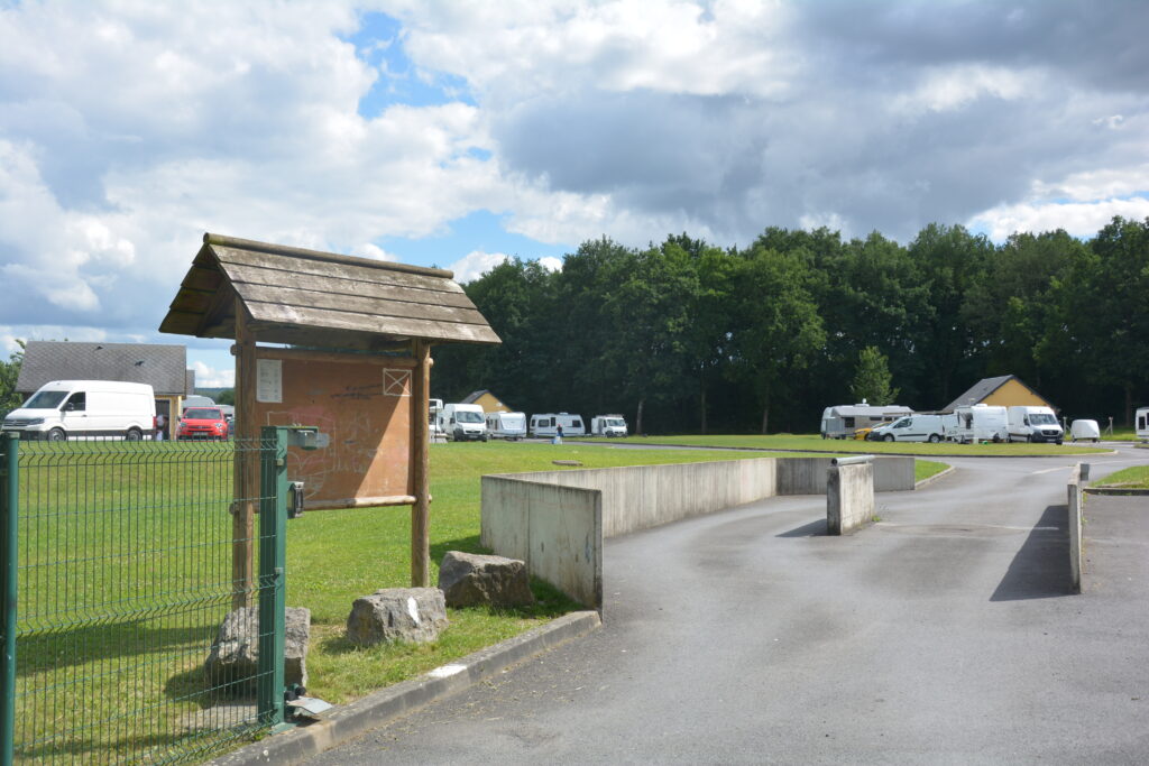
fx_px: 1245
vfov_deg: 34.2
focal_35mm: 39
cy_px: 383
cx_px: 574
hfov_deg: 49.5
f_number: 8
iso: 110
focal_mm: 26
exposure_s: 1/250
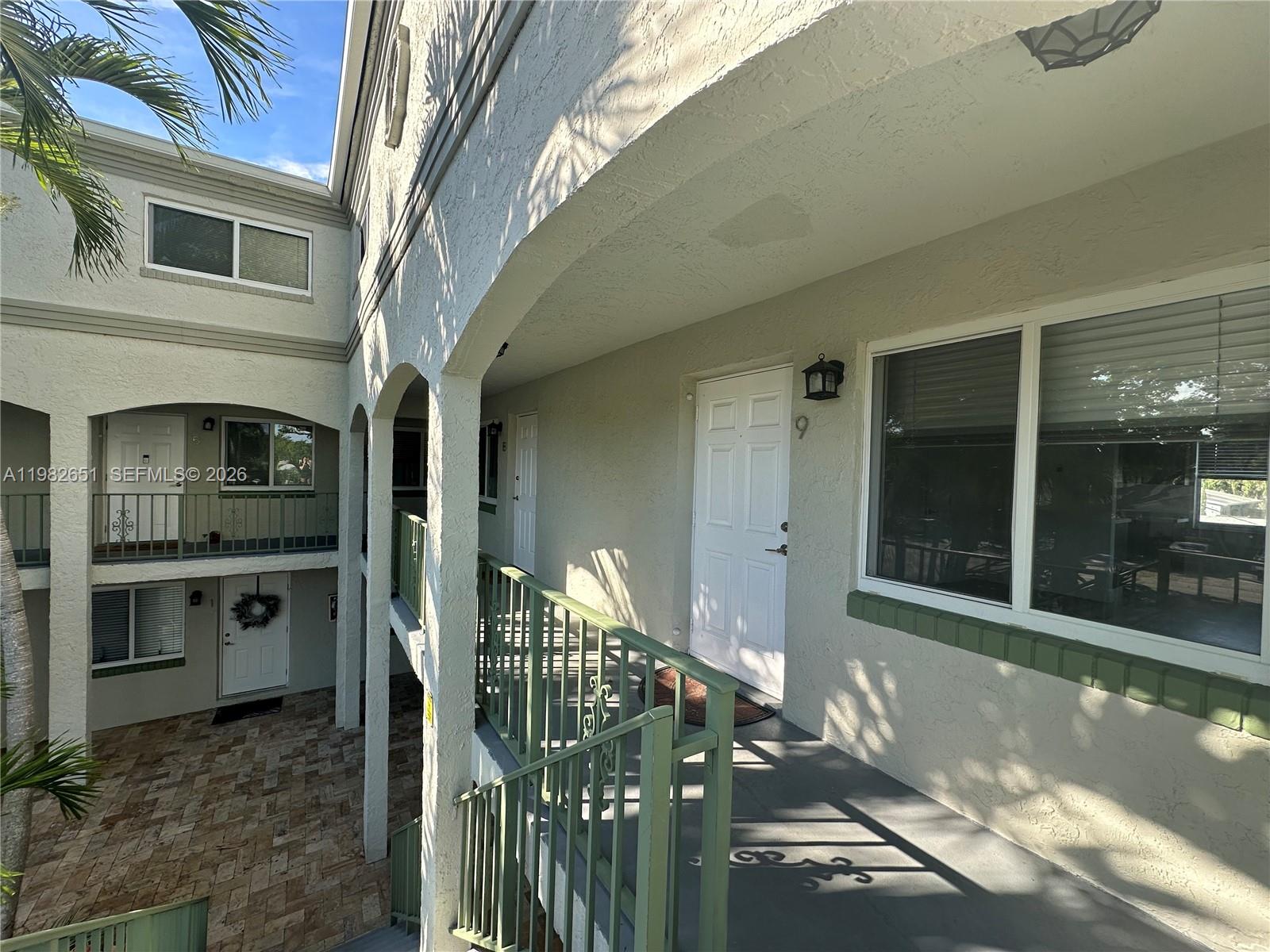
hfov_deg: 102.1
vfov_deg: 85.7
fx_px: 514
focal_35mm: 14
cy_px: 476
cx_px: 635
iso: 40
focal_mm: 2.22
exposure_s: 1/365
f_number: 2.2
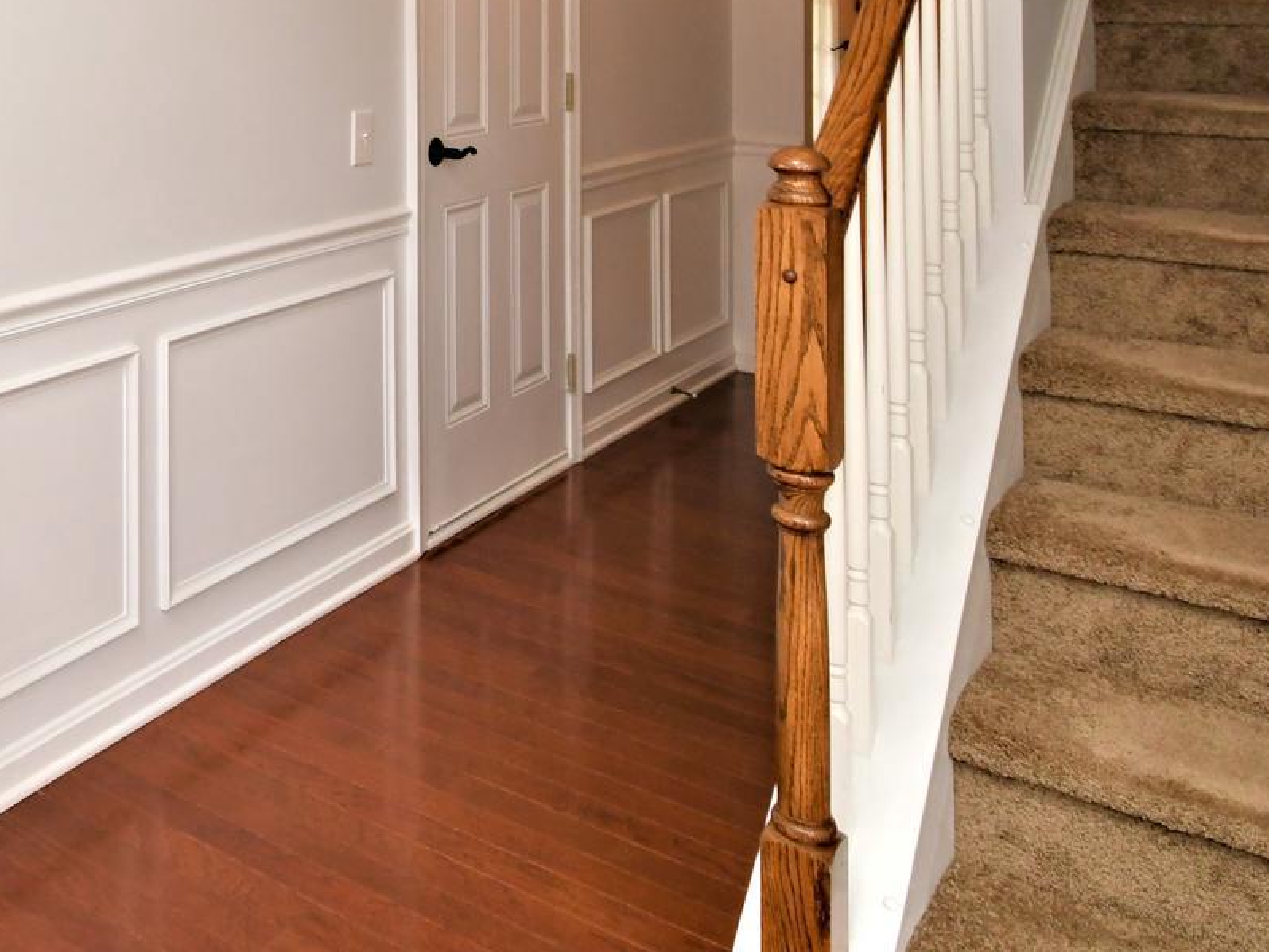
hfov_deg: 45.3
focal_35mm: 37
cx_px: 121
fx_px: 1357
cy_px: -20
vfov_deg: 34.8
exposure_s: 1/125
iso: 640
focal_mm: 10
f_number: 4.5
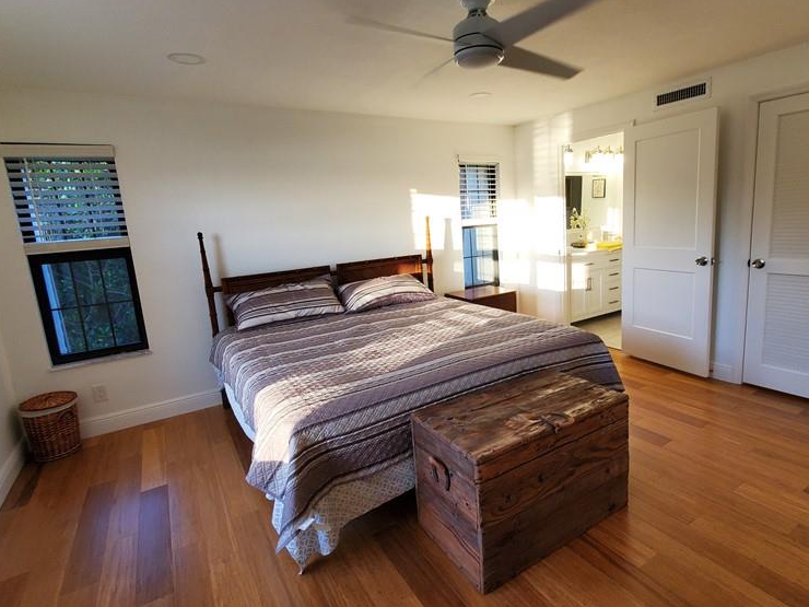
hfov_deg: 87.4
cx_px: 450
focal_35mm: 18
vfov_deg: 71.5
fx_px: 421
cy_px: 285
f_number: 2.2
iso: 80
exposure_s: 1/60
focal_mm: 1.8
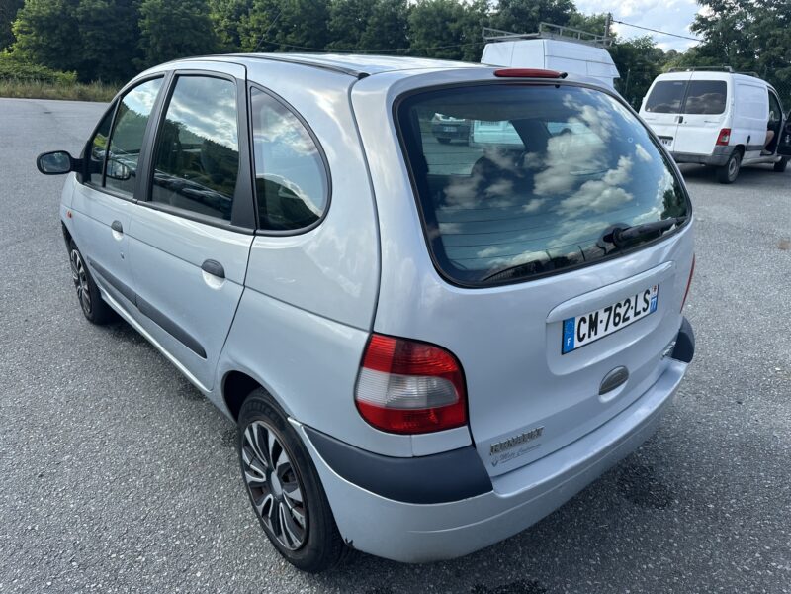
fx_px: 548
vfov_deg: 56.8
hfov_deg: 71.6
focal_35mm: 24
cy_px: 297
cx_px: 396
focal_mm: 6.86
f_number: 1.78
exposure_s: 1/2110
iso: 80
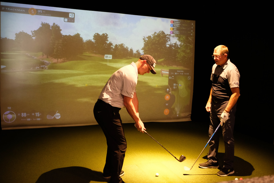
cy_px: 92
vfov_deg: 37.9
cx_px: 137
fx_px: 266
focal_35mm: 35
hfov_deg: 54.4
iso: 1600
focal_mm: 23
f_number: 1.4
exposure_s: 1/140
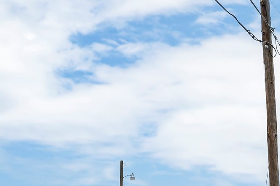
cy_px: 278
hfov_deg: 21.2
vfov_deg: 13.4
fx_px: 747
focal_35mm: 96
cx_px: 181
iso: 400
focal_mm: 24
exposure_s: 1/640
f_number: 8
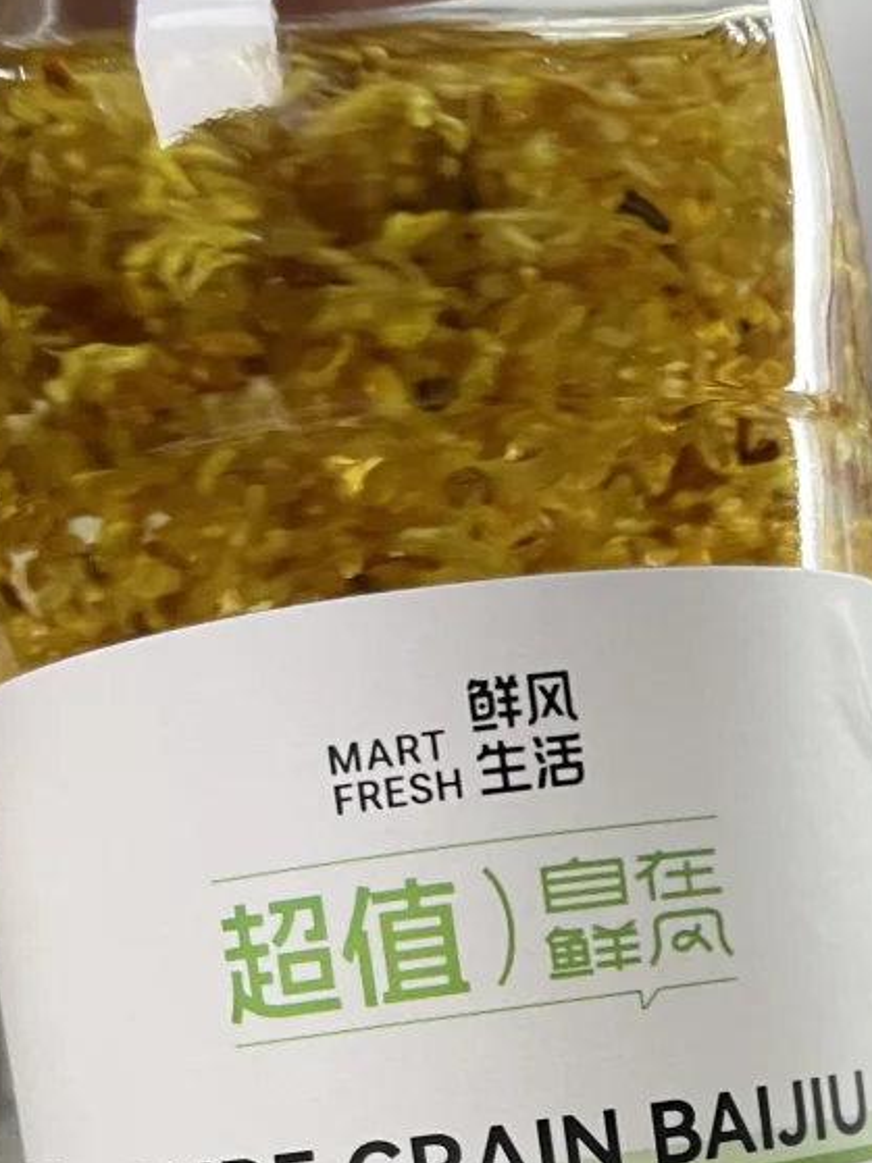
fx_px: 2251
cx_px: 560
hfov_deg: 21.9
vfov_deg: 26.3
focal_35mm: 67
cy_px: 1338
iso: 80
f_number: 1.6
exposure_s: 1/50
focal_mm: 4.2
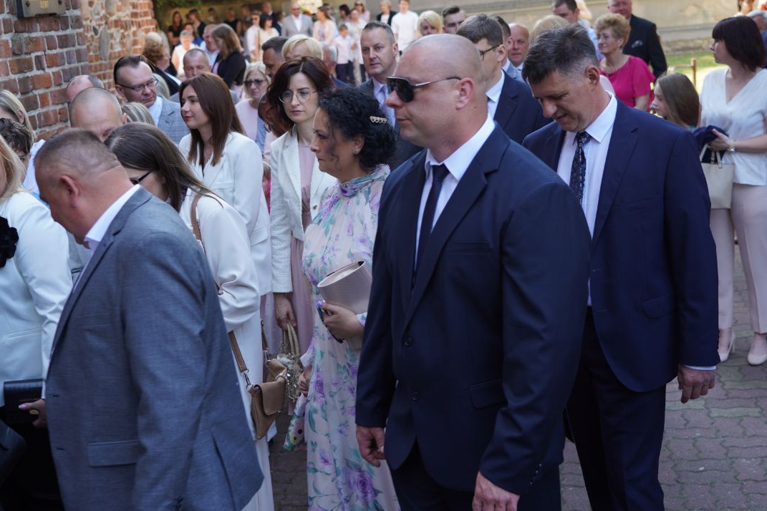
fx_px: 1086
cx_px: 342
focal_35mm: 51
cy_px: 245
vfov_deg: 26.5
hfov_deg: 38.8
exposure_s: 1/100
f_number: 4
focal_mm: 42
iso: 125
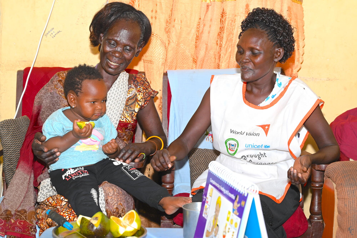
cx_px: 178
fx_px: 565
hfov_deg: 35.1
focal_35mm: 57
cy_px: 119
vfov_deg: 23.8
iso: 500
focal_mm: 57
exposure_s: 1/100
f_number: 6.3
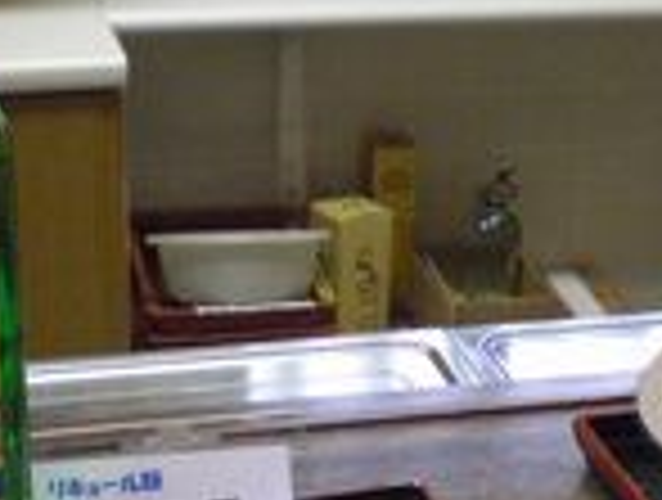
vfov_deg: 16.4
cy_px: 475
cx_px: 363
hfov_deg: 22.0
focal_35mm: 89
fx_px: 1706
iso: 800
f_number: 3.1
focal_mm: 6.3
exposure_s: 1/60
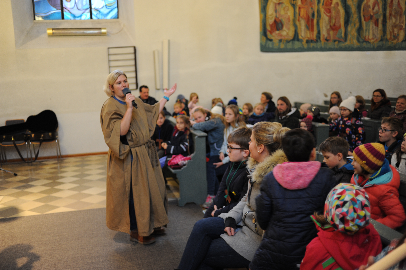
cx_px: 203
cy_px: 135
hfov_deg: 54.5
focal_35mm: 35
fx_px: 394
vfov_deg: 37.8
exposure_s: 1/60
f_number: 2
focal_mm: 35
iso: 1250
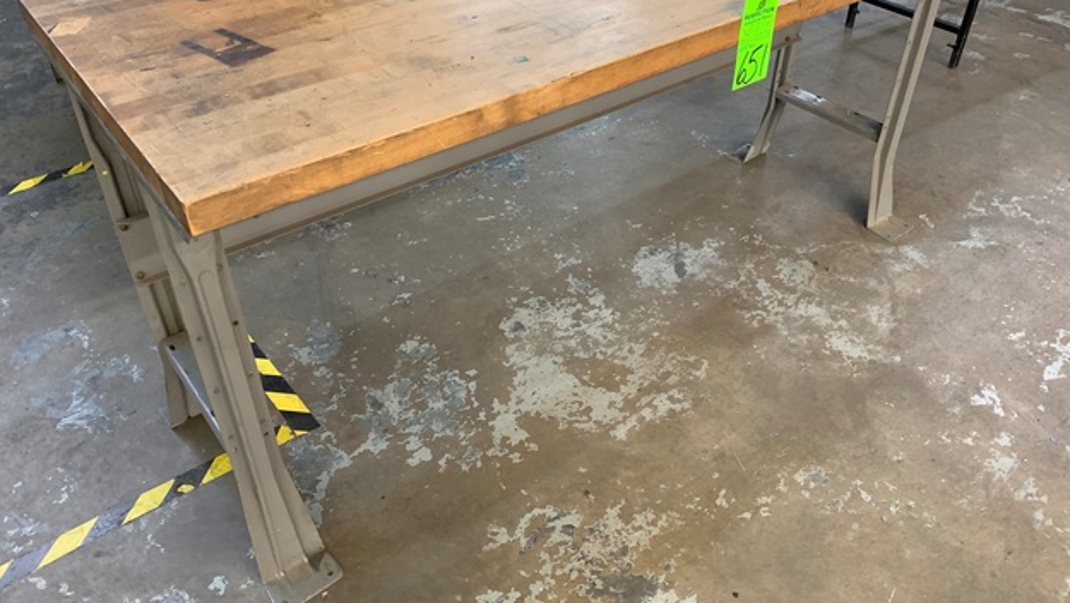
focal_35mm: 29
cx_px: 543
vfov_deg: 40.0
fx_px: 823
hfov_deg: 66.0
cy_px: 242
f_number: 1.8
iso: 320
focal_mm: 4.25
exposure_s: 1/60
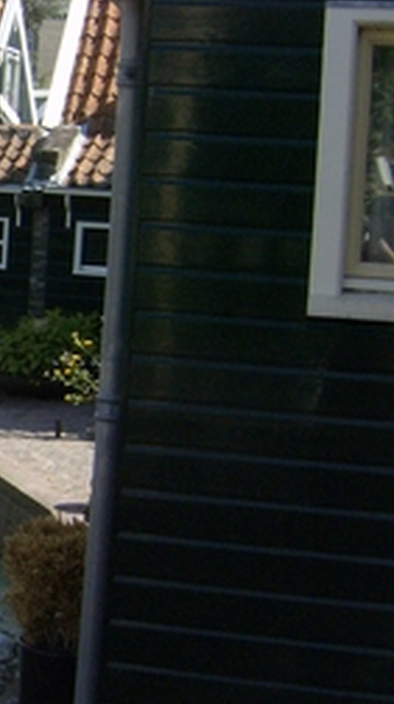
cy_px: 296
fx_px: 1753
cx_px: -377
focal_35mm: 94
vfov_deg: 22.7
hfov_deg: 11.6
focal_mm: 6
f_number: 4.7
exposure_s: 1/393
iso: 100
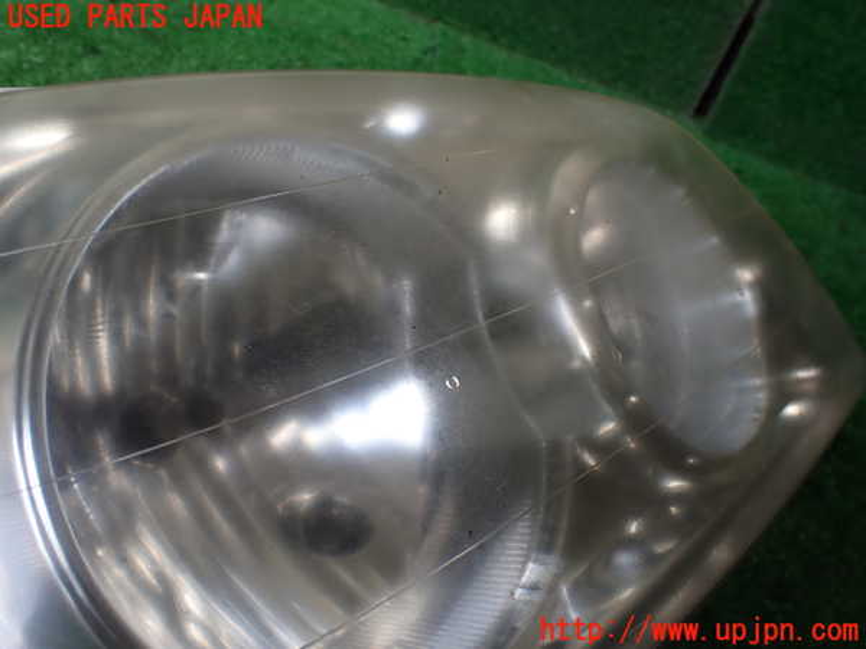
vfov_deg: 46.8
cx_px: 433
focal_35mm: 30
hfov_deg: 60.0
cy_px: 324
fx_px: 751
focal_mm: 5.4
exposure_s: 1/125
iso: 100
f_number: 3.2
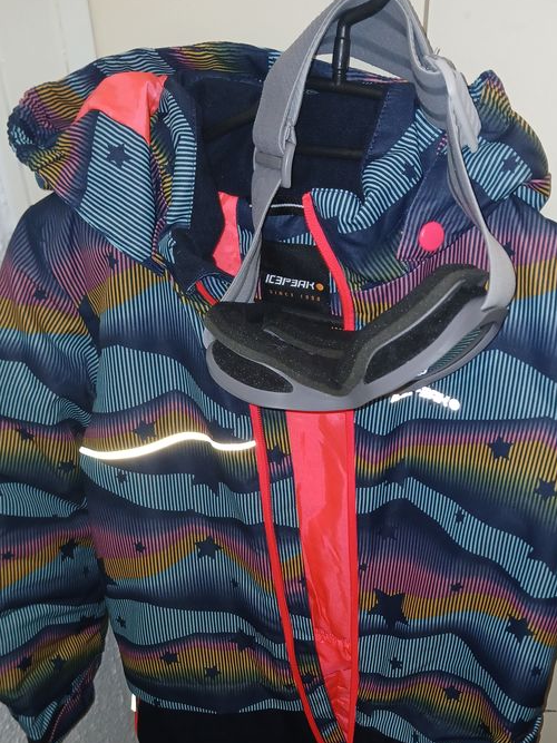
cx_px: 345
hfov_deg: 36.6
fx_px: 837
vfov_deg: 46.6
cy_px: 531
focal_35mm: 39
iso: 125
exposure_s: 1/50
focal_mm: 3.98
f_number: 1.8
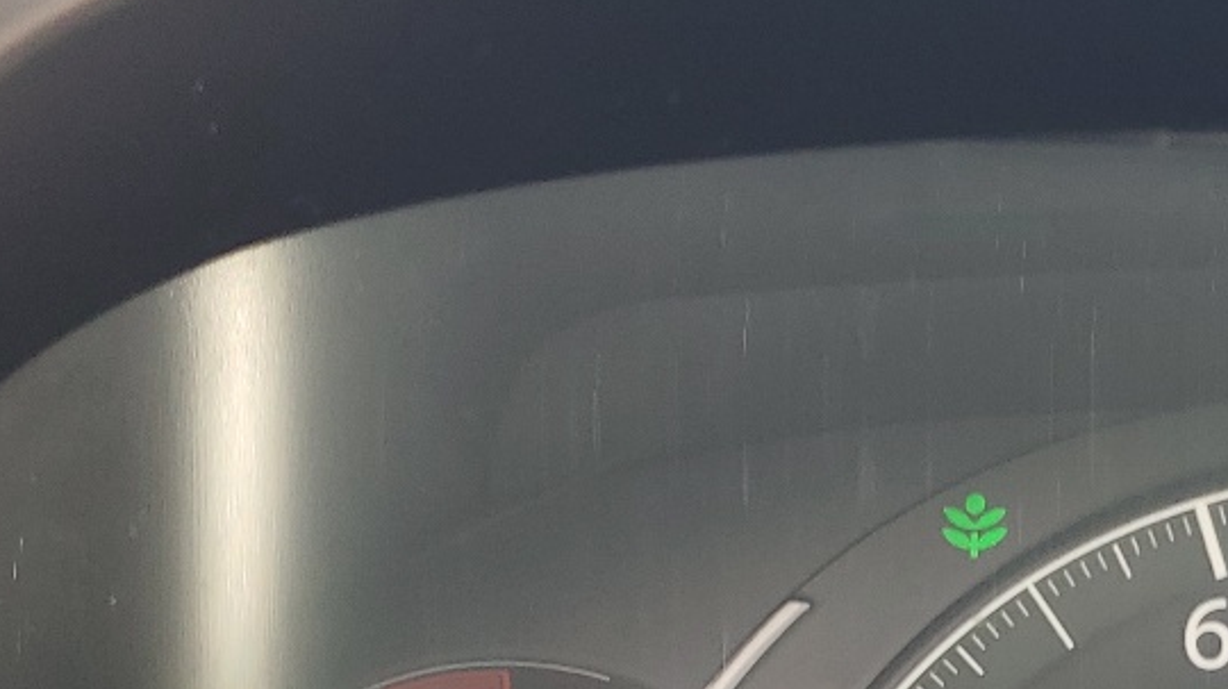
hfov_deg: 23.7
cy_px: 896
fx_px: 2734
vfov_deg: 13.8
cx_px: 1358
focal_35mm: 84
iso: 50
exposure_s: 1/175
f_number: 1.5
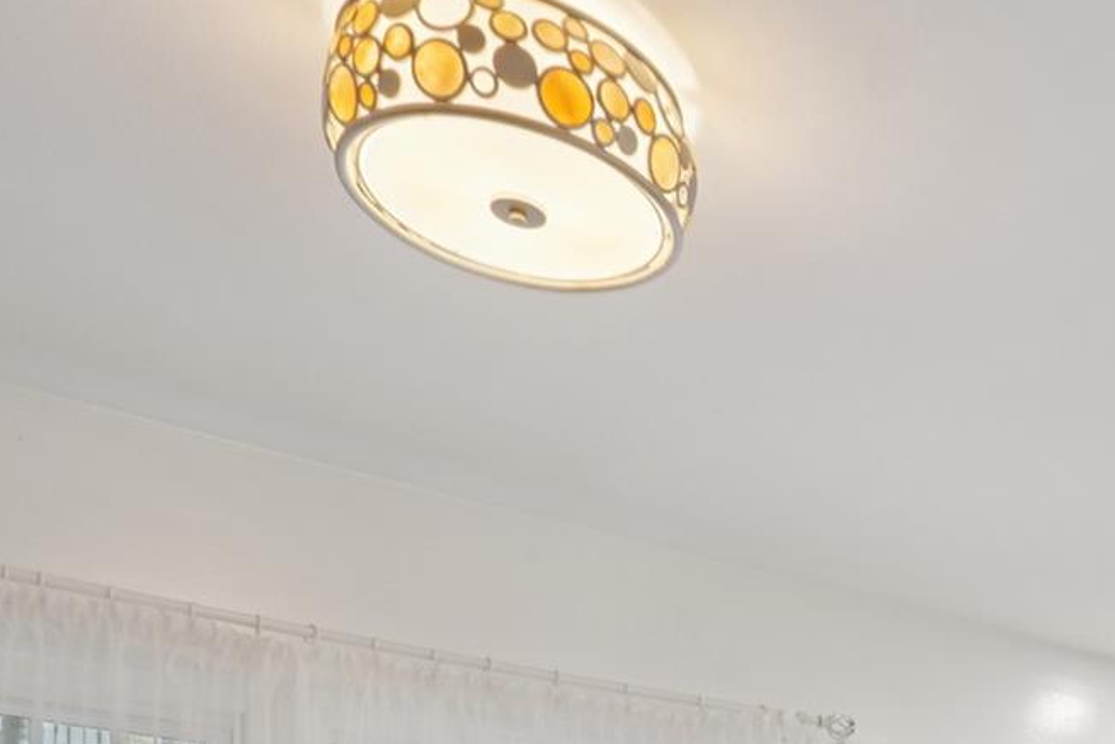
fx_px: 1549
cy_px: 1126
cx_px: 1268
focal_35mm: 50
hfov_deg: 33.7
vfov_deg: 22.2
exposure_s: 1/15
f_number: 8
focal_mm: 16
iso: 400
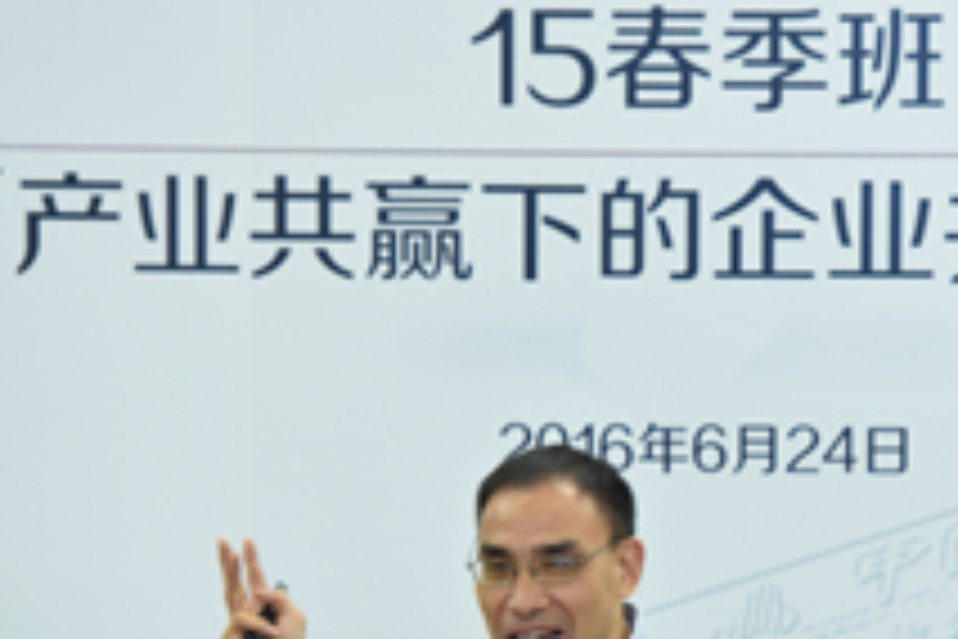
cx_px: 686
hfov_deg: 7.1
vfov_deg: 4.8
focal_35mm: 289
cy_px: 524
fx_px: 7690
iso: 1600
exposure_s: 1/100
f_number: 3.2
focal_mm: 145
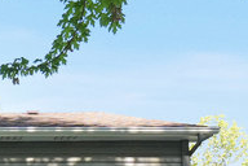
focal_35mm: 78
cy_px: 311
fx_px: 537
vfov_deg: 14.9
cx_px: -149
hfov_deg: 21.0
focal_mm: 10
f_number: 4
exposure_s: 1/1000
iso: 500
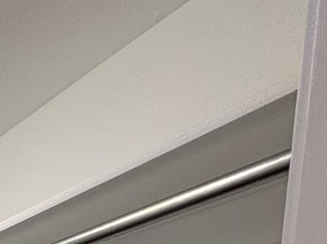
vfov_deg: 18.2
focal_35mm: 61
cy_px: 455
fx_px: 576
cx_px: -288
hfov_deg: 20.3
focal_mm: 2.22
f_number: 2.2
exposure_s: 1/60
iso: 125
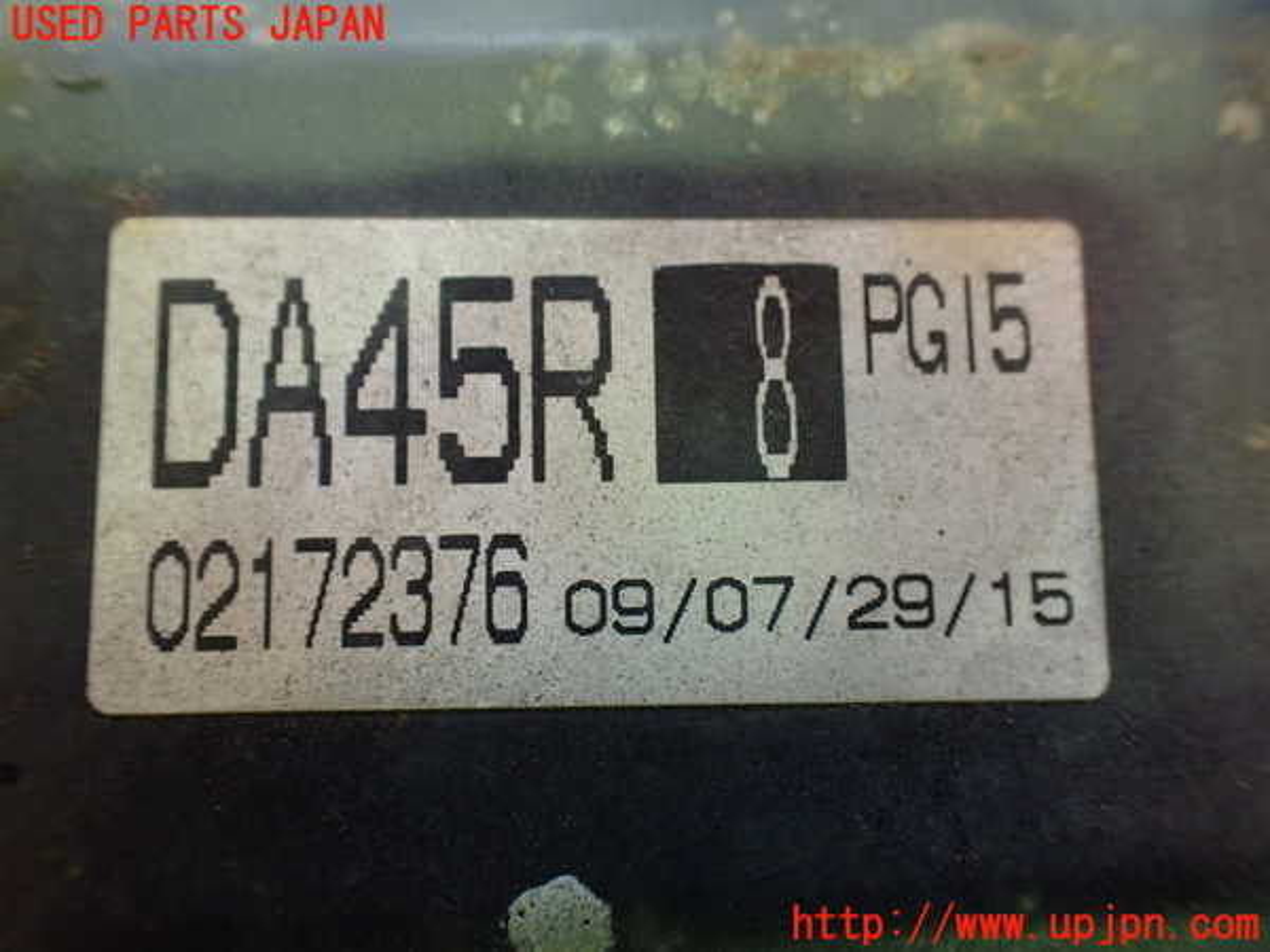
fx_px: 1101
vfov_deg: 46.8
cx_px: 635
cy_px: 476
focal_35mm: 30
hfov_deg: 60.0
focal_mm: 5.4
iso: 800
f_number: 2.3
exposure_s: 1/40
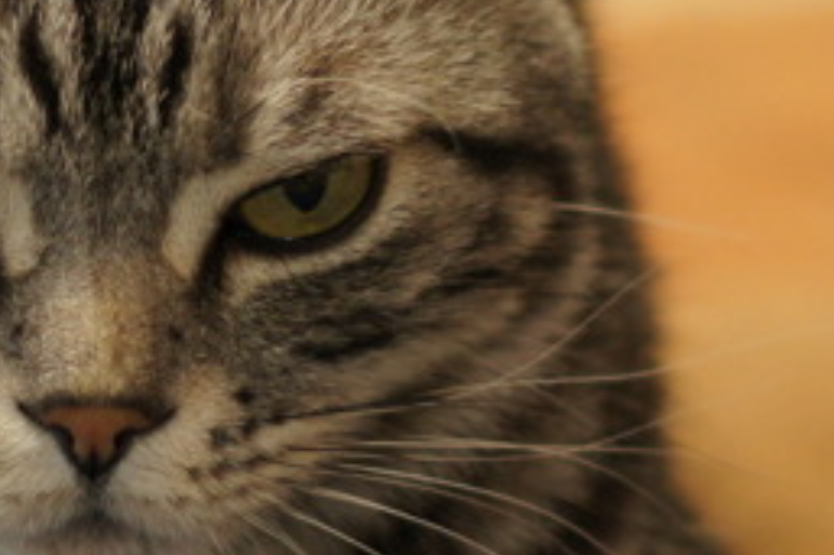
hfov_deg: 6.9
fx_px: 6922
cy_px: 276
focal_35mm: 299
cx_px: 84
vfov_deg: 4.6
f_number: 2
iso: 640
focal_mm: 50
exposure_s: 1/80
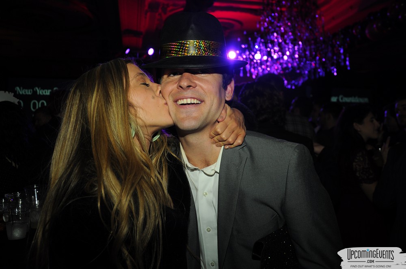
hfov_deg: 57.3
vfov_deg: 39.9
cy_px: 134
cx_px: 203
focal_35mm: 33
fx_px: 372
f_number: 4.5
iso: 400
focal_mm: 22
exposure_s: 1/60
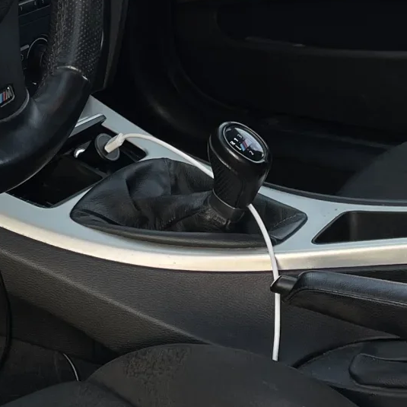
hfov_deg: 15.4
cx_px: -59
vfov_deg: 15.5
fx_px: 1463
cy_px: 2
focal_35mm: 110
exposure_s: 1/365
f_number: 1.6
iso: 50
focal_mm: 4.2
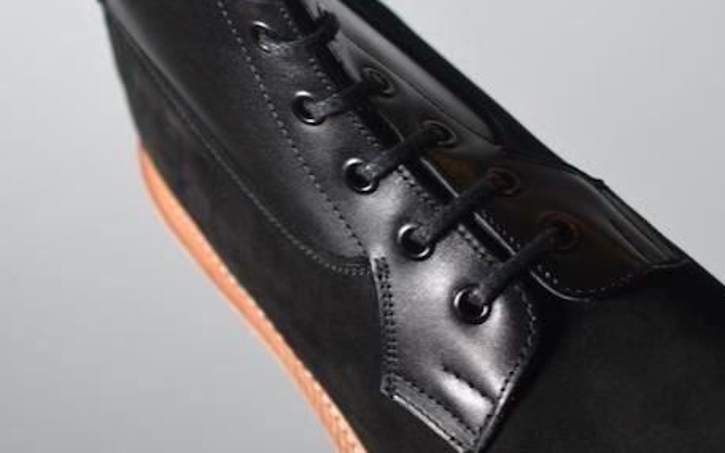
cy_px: 226
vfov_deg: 12.2
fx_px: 2114
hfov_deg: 19.4
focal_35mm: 107
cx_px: 469
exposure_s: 1/80
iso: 400
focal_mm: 40
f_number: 4.5
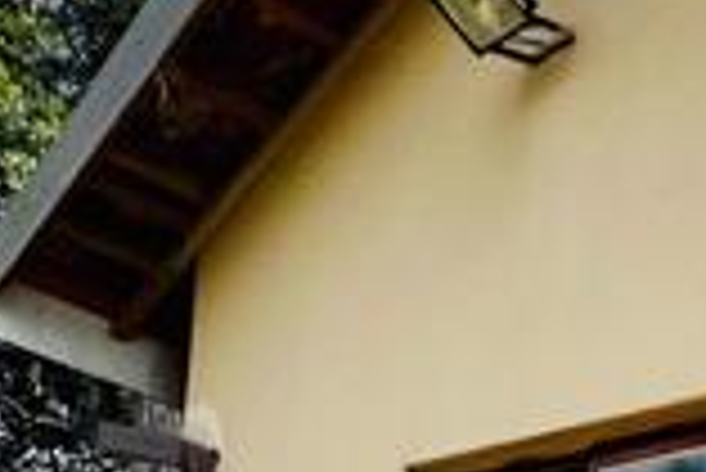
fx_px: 1354
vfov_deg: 14.5
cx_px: 935
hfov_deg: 25.0
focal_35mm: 69
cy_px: 1070
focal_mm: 1.57
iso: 32
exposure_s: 1/742
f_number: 1.8
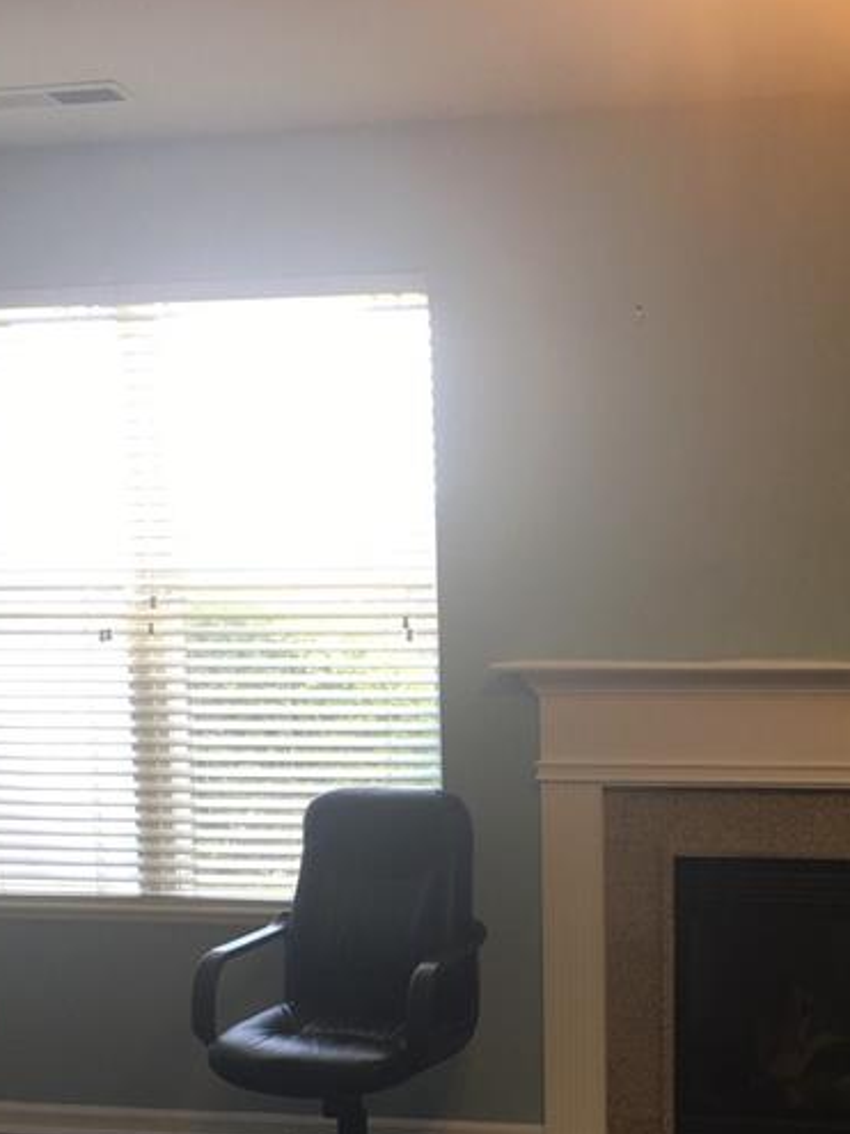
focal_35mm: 45
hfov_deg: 31.6
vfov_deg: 40.9
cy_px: 852
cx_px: 630
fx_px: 1474
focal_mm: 4.15
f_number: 2.2
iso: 25
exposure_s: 1/31
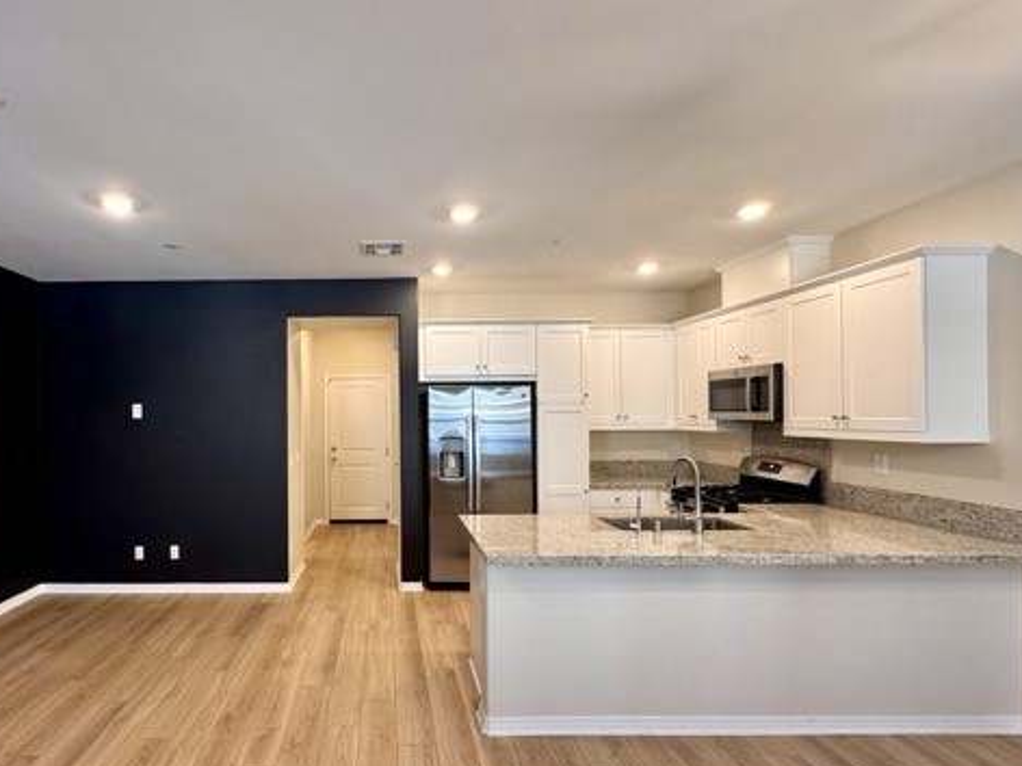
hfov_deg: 83.1
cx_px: 383
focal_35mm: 19
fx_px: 561
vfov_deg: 68.6
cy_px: 413
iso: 250
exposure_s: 1/120
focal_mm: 2.22
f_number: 2.2
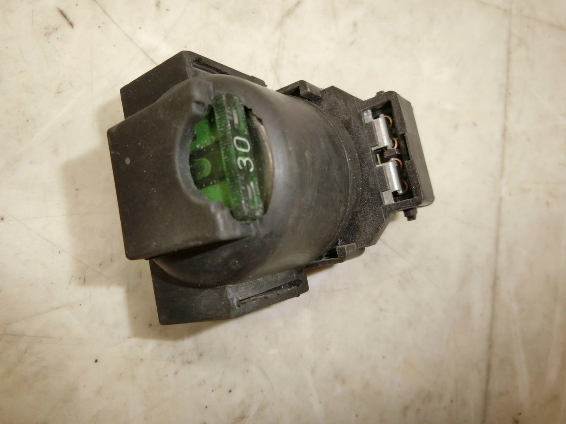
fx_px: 409
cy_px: 212
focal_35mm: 25
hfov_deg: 69.4
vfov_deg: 54.9
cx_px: 283
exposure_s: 1/60
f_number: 3.5
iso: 250
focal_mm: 4.5
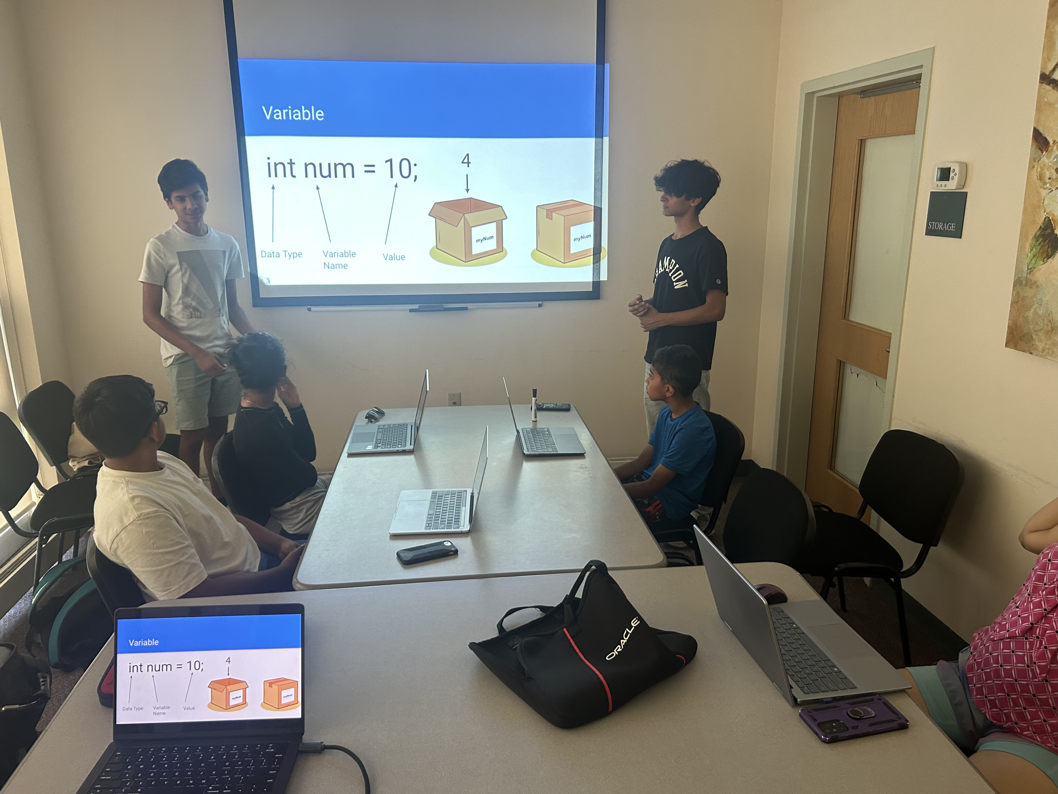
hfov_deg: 67.3
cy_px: 397
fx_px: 795
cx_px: 529
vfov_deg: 53.1
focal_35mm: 26
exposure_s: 1/60
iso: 125
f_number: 1.5
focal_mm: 5.7
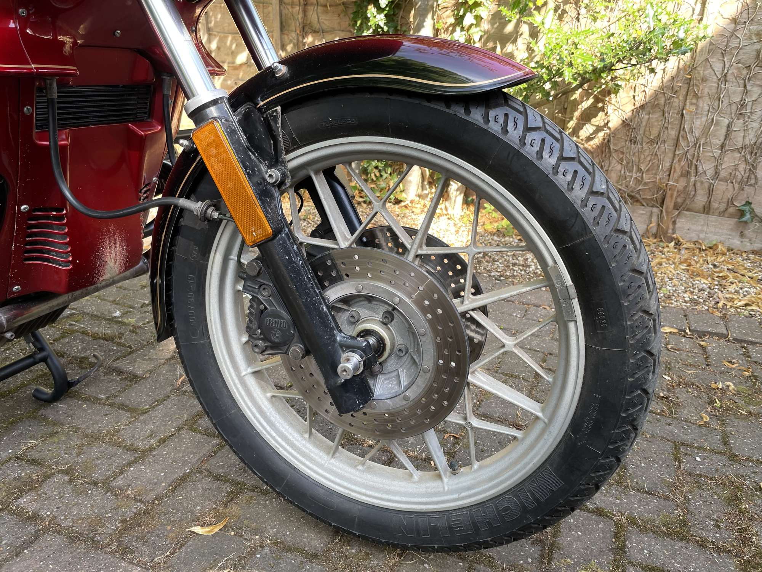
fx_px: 572
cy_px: 286
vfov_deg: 53.1
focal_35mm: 26
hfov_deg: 67.3
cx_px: 381
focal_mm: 4.2
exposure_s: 1/121
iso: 32
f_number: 1.6
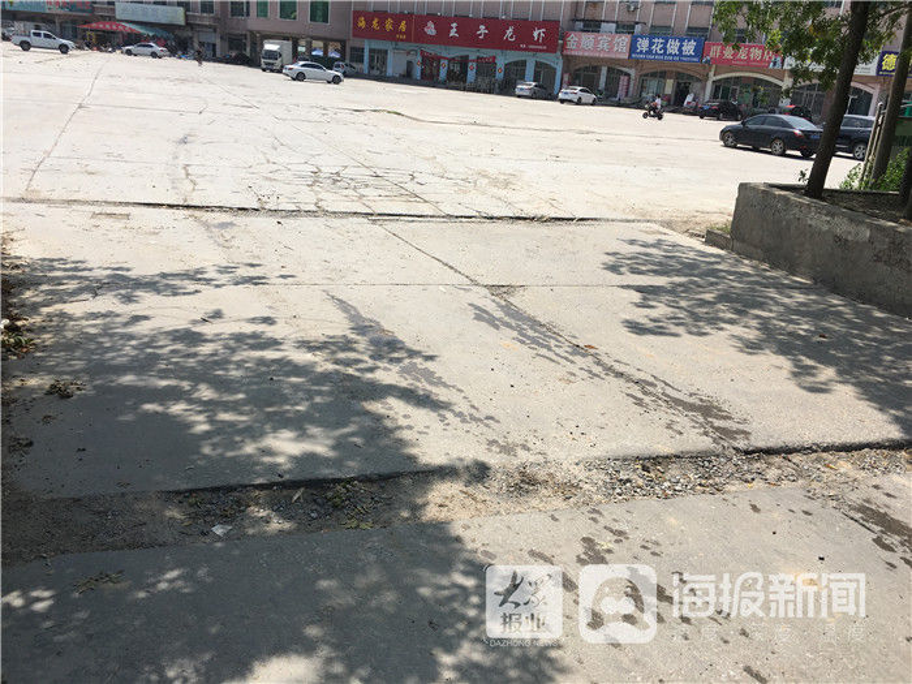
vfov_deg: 48.2
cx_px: 456
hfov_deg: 61.7
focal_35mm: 29
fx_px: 764
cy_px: 342
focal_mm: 4.15
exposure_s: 1/1923
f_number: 2.2
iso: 25
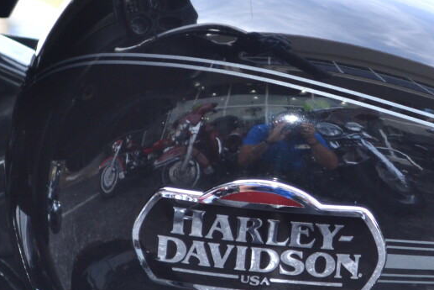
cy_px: 154
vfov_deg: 7.9
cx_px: 388
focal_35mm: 174
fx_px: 2098
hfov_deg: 11.7
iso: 400
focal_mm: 50
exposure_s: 1/100
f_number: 5.6
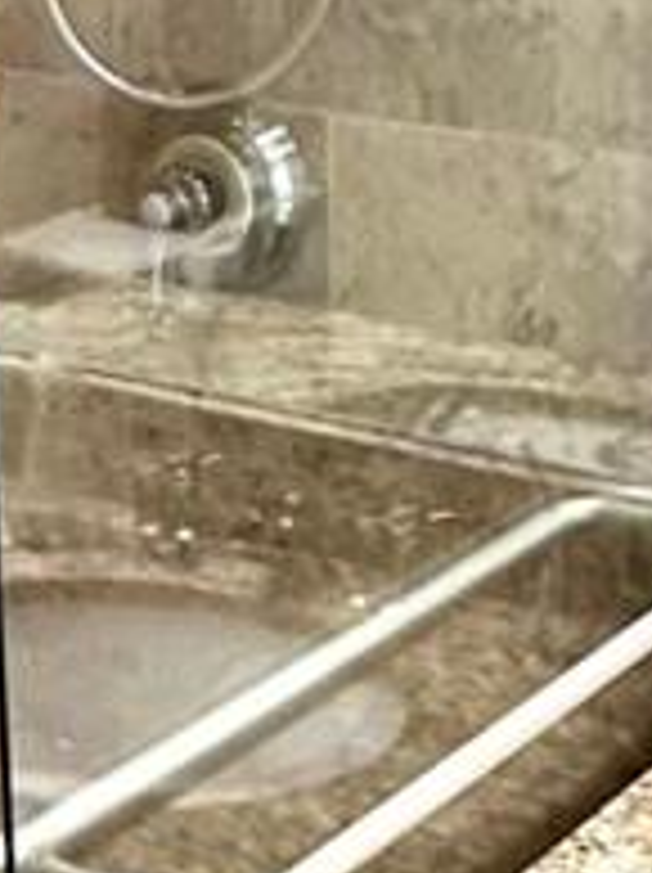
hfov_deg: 13.3
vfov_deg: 17.6
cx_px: 436
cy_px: 198
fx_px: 2794
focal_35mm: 111
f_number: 2.2
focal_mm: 2.22
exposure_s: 1/60
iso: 250
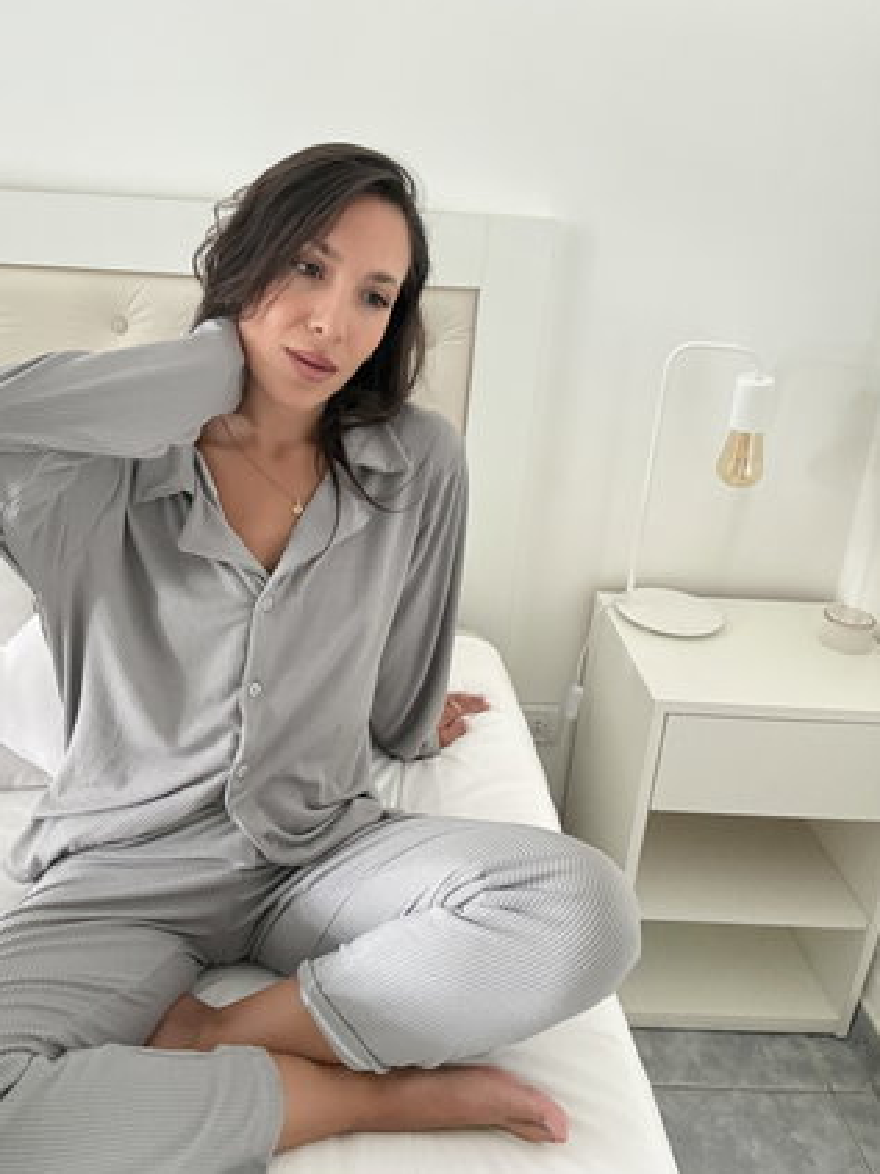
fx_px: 983
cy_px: 509
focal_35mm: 29
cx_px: 333
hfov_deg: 47.8
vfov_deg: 61.4
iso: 500
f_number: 1.9
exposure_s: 1/30
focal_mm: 2.69
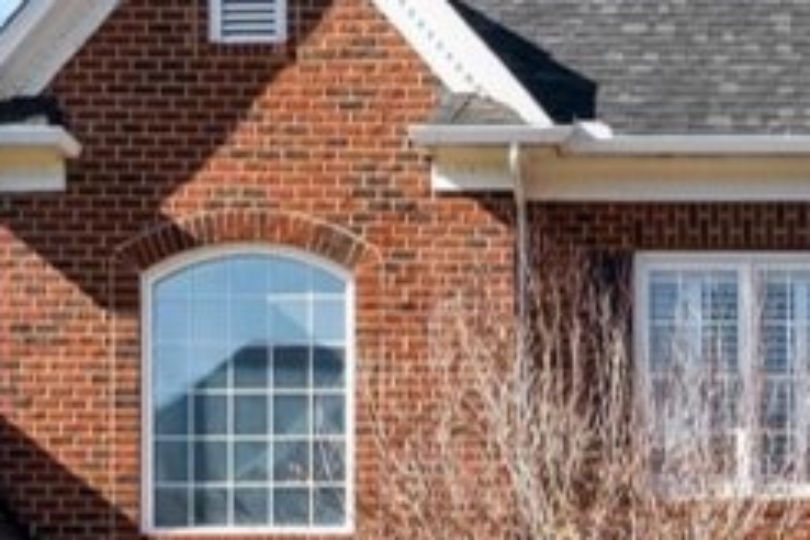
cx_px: 846
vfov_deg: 15.5
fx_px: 1966
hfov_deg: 22.2
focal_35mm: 87
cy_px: 476
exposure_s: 1/1000
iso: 2000
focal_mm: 17.9
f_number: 9
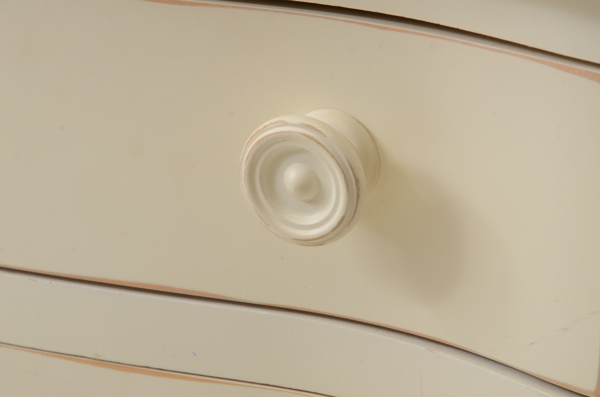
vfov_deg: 8.7
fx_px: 2620
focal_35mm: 158
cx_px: 300
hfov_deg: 13.1
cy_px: 198
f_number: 11
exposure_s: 1/125
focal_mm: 105
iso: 200
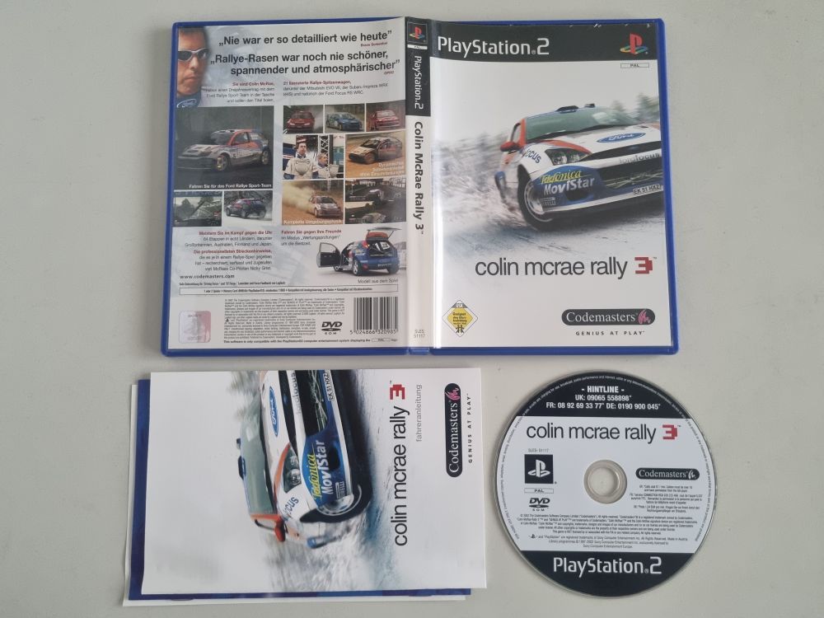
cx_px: 412
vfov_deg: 53.1
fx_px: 619
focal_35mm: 26
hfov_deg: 67.3
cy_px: 309
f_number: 1.8
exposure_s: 1/50
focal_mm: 5.4
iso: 640
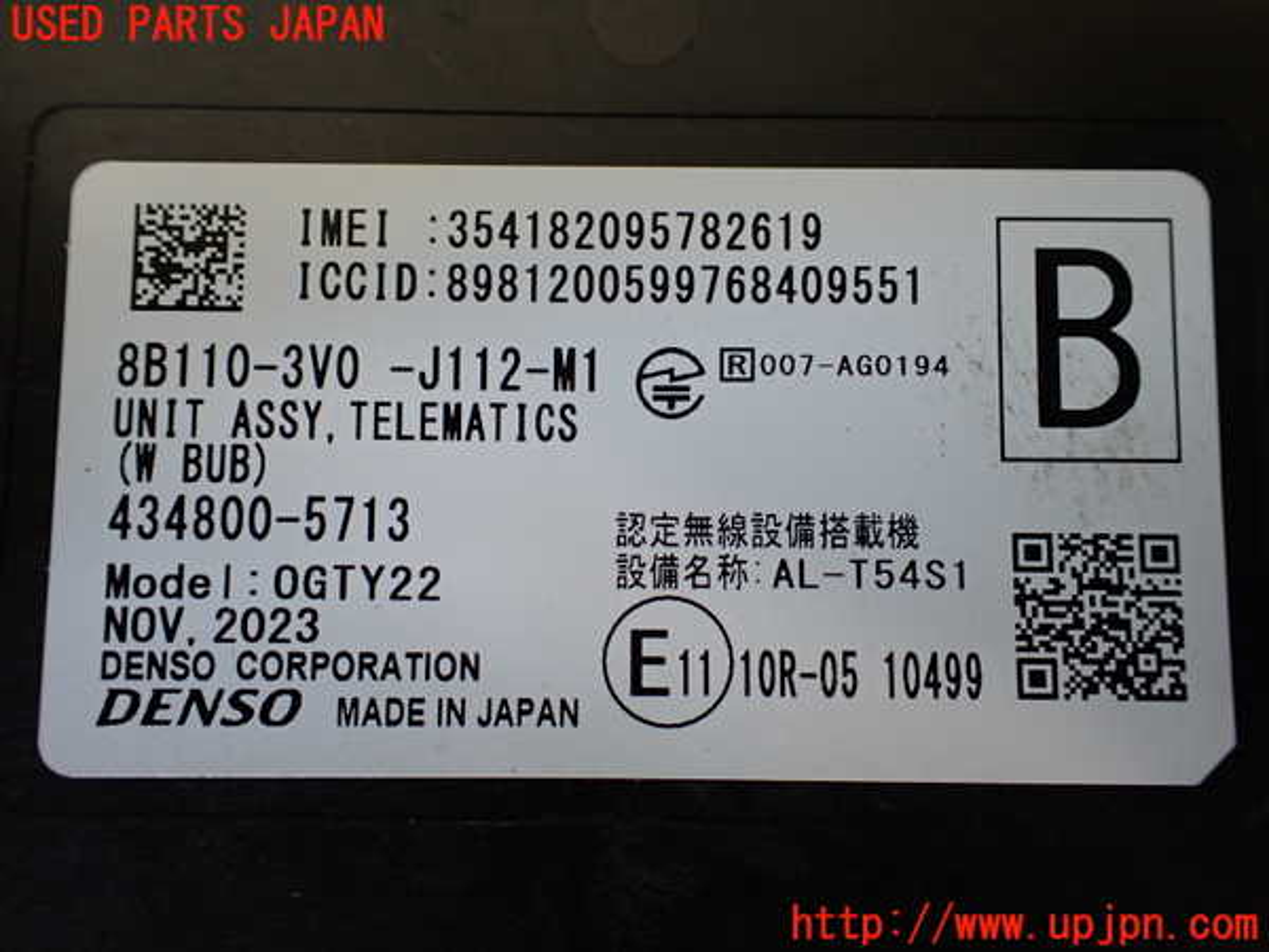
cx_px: 634
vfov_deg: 46.8
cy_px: 476
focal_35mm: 30
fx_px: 1100
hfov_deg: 60.0
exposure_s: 1/125
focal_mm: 5.4
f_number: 2.3
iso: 250
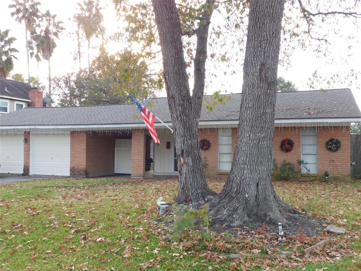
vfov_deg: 39.7
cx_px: 180
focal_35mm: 36
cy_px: 136
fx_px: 375
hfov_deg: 51.4
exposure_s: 1/125
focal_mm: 6.3
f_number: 3.5
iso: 125
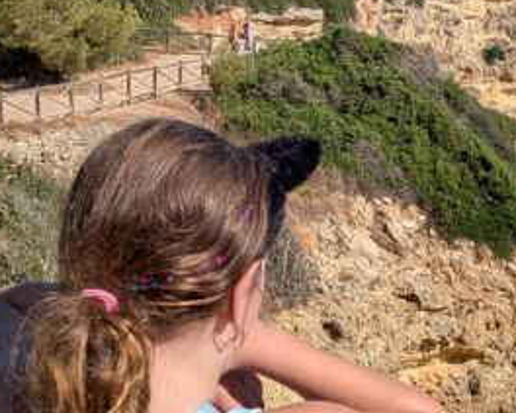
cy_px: 162
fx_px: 1389
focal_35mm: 91
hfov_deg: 21.0
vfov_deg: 16.9
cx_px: 322
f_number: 1.7
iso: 28
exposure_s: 1/2653
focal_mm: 4.53
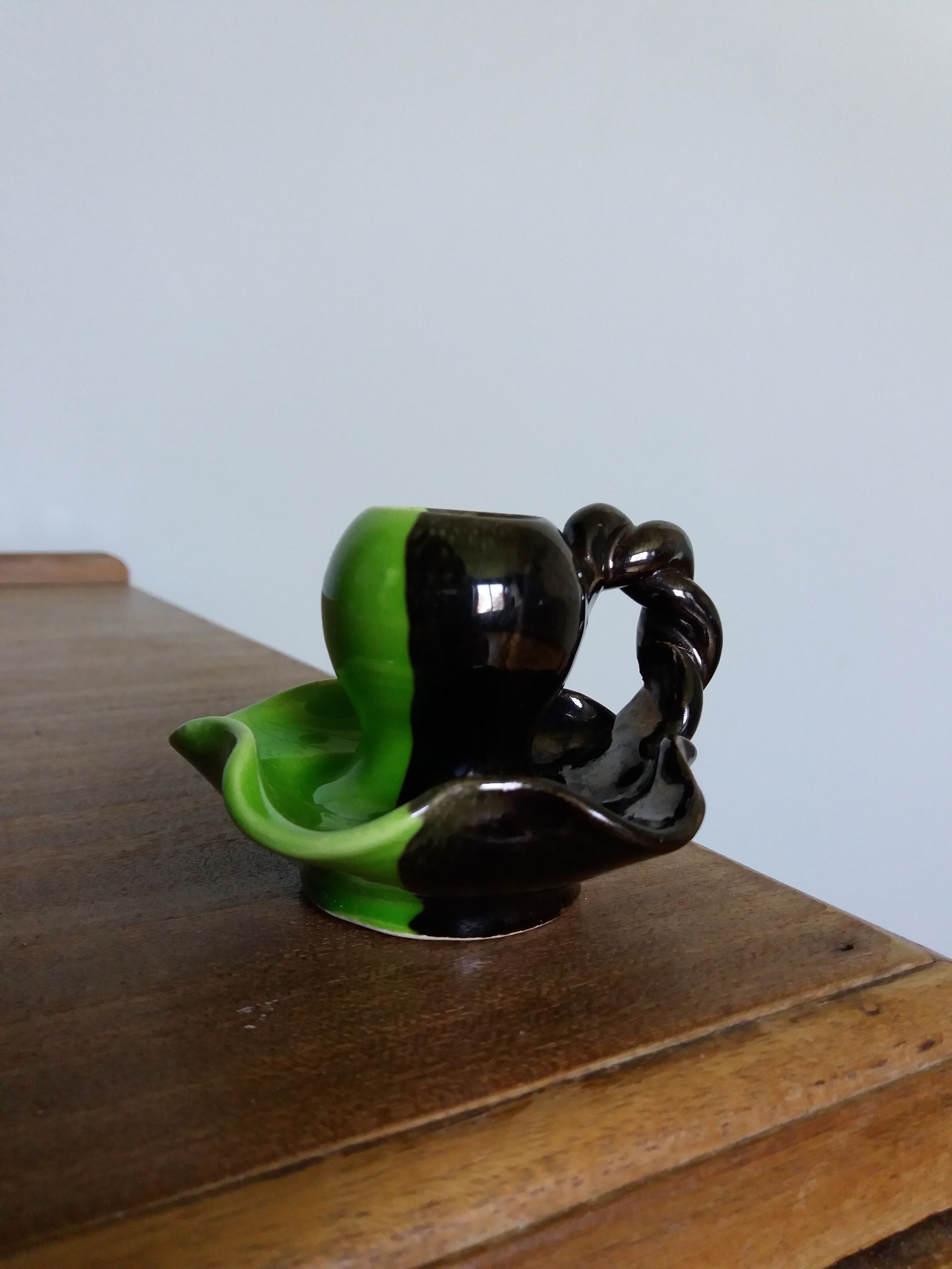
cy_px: 634
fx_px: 1027
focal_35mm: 28
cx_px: 476
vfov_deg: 63.4
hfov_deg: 49.7
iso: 200
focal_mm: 3.7
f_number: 1.9
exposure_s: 1/33
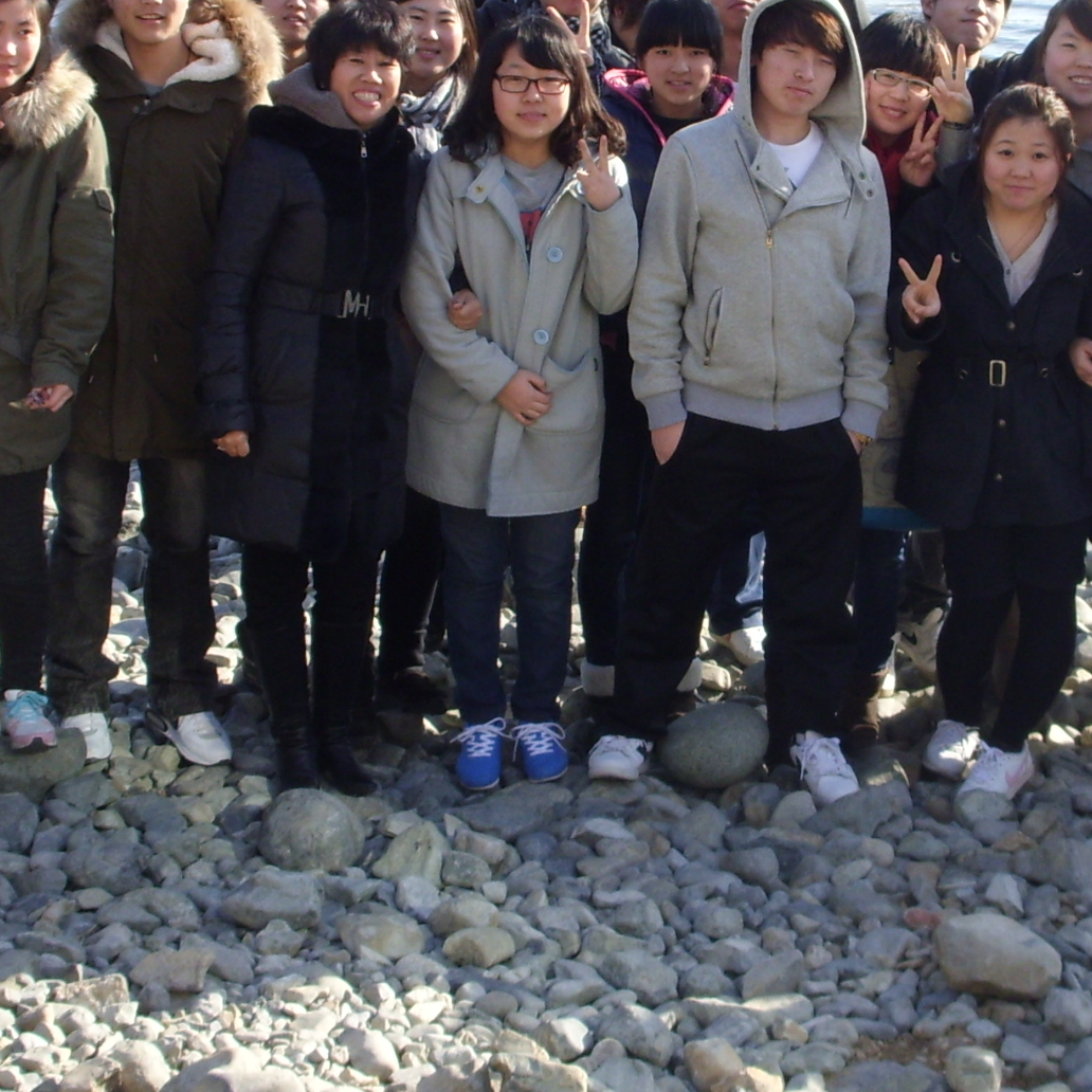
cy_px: 369
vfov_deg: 17.4
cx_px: 791
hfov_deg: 17.3
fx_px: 3569
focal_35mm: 100
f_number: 4.9
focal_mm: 6.3
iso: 50
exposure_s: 1/176
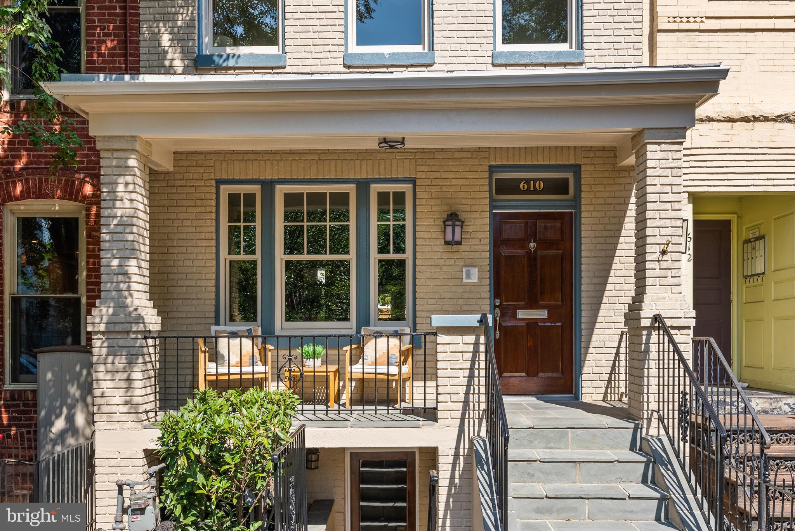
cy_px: 266
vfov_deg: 43.6
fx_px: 663
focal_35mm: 30
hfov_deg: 61.9
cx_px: 398
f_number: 8
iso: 200
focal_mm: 30
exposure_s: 1/250
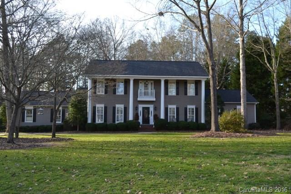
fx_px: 291
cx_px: 146
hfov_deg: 53.1
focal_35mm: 36
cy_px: 97
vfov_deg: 36.9
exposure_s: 1/125
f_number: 5.6
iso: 180
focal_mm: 24
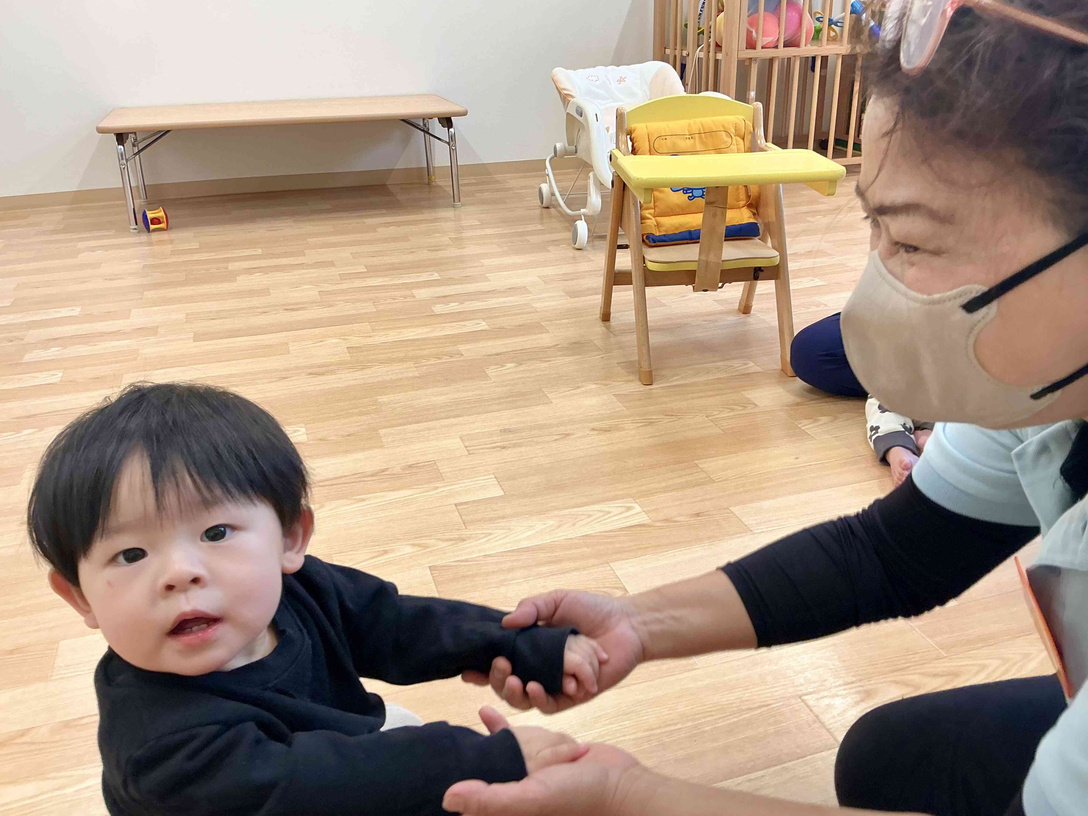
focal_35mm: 29
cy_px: 408
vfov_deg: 48.2
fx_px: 911
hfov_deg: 61.7
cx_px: 544
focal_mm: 3
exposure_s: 1/120
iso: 64
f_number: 1.8
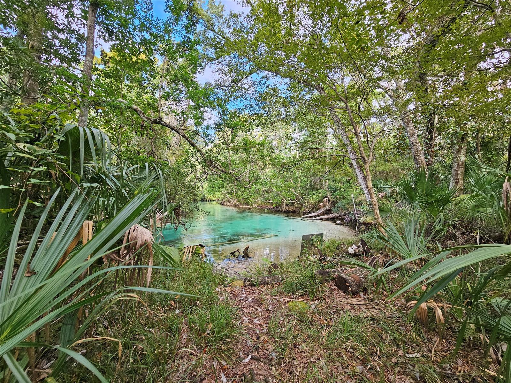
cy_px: 192
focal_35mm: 13
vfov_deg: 89.9
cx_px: 256
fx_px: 192
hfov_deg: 106.2
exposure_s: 1/215
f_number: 2.2
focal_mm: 2.2
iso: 80
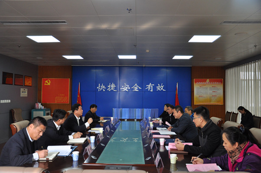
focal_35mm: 32
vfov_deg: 41.6
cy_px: 86
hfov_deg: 59.5
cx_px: 130
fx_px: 228
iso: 450
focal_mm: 21
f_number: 4
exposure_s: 1/60
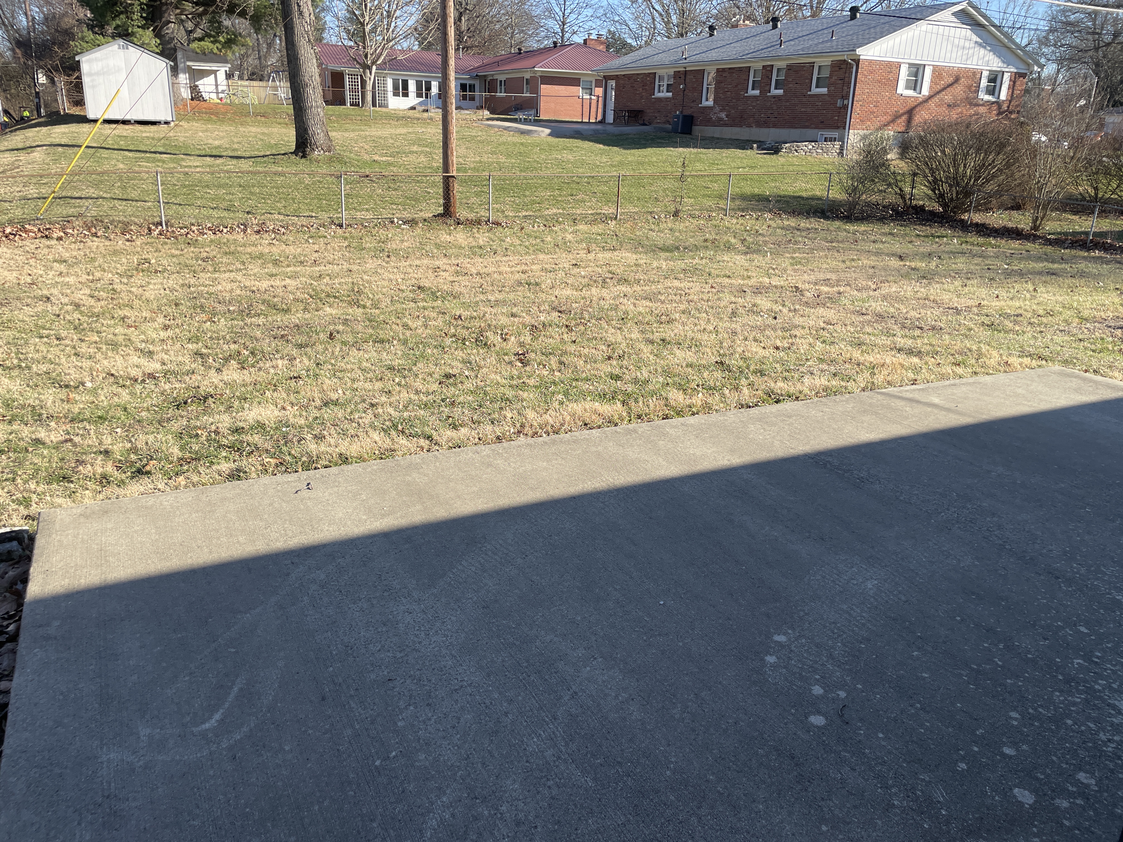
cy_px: 421
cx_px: 562
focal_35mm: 26
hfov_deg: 67.3
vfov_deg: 53.1
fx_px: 843
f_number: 1.6
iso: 32
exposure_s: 1/1453
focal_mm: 4.2
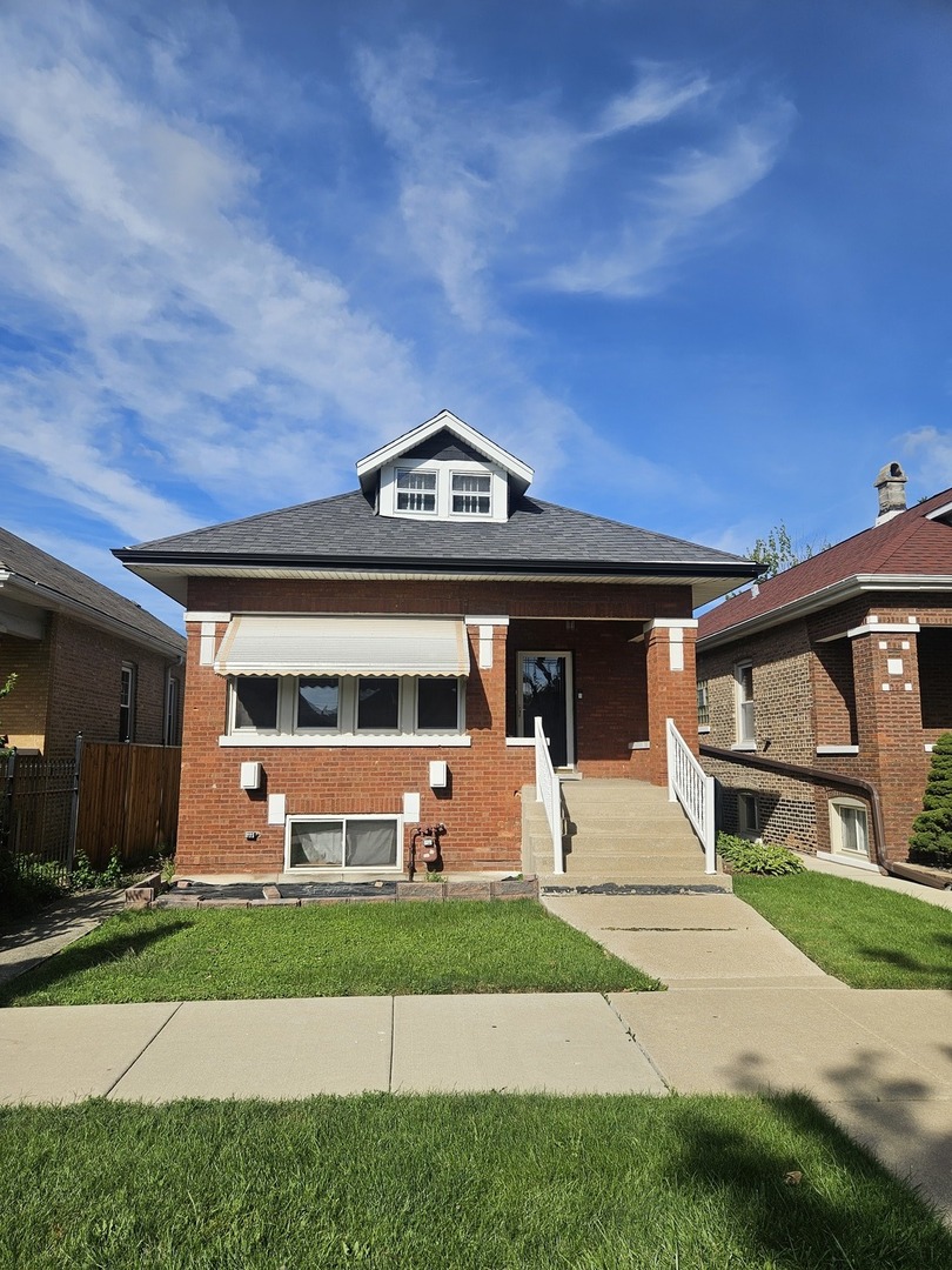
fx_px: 843
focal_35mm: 23
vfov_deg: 73.9
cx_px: 476
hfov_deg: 58.9
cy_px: 635
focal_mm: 5.4
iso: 25
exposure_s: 1/3059
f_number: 1.8
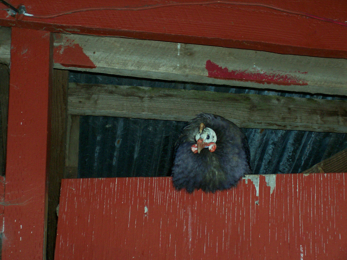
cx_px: 174
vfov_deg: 14.5
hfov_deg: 19.3
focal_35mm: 102
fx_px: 1022
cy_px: 130
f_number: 4.6
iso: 140
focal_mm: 16.8
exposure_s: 1/157
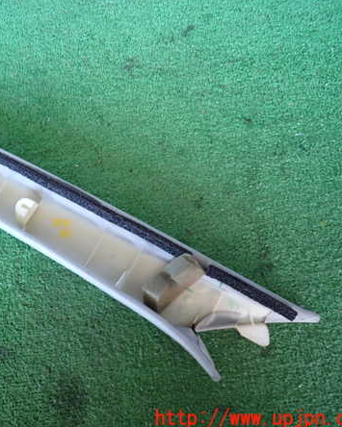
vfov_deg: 54.2
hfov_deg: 43.1
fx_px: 418
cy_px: 214
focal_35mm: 33
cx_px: 84
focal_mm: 4.5
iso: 200
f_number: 2
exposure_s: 1/30
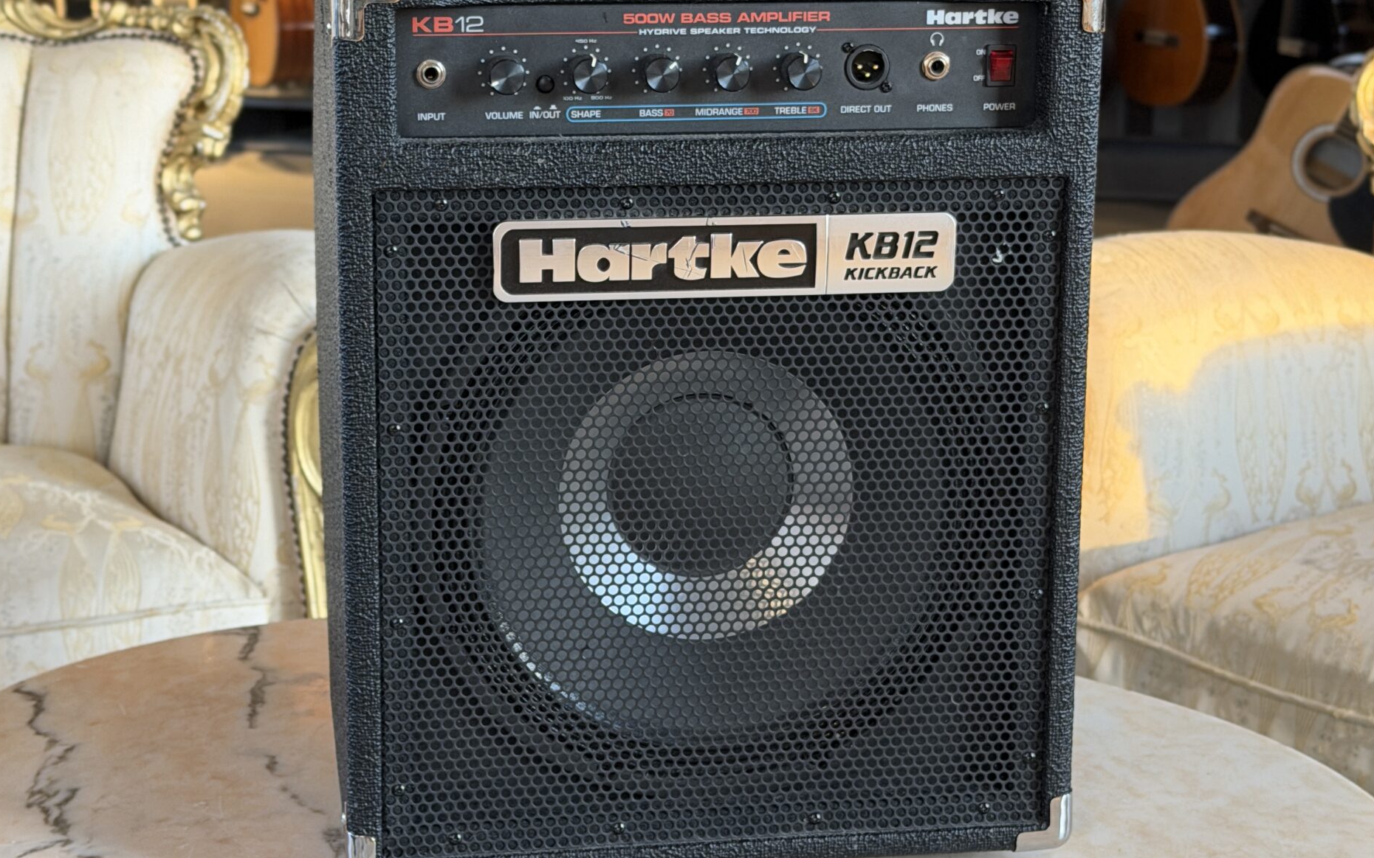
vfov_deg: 18.6
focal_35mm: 70
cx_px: 681
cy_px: 341
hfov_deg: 29.4
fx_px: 2621
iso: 320
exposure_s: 1/100
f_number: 1.78
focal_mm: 6.76
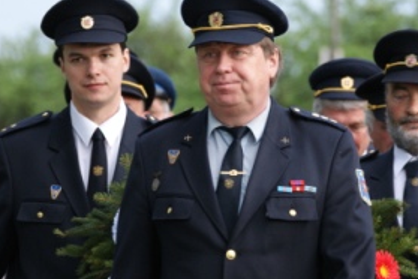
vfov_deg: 3.6
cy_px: 148
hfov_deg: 5.4
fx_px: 4470
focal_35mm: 385
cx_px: 253
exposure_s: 1/80
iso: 400
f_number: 5.6
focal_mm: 160
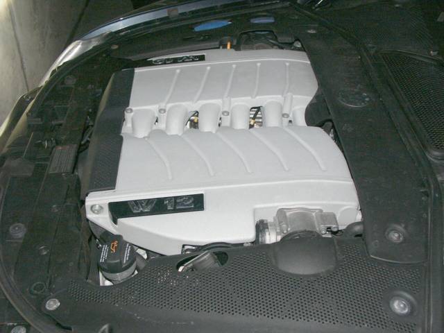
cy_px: 166
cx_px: 222
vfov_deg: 36.8
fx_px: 500
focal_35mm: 39
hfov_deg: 47.9
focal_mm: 10.13
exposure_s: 1/45
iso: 200
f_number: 3.5
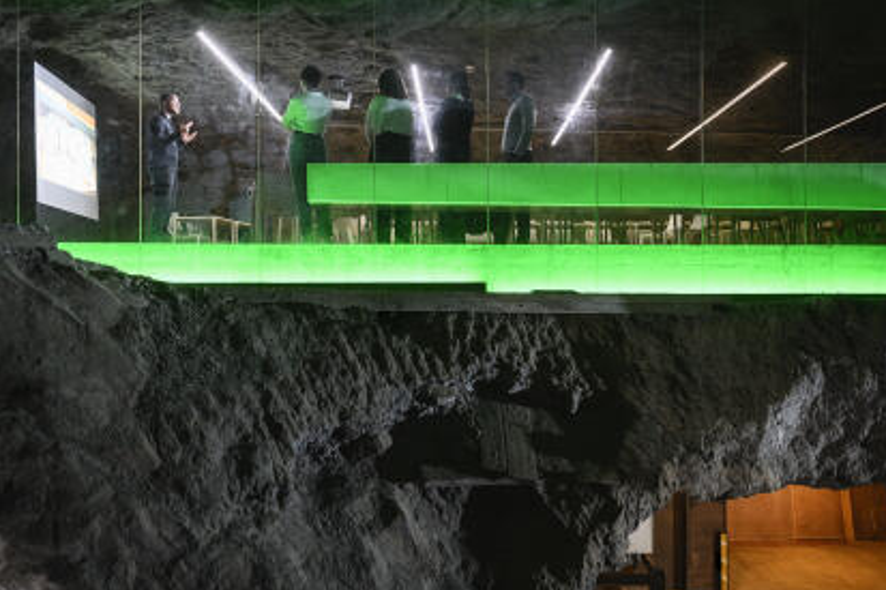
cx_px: 382
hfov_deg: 58.5
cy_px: 286
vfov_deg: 41.1
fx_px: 787
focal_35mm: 32
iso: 1000
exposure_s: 1/60
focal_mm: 24
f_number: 2.8
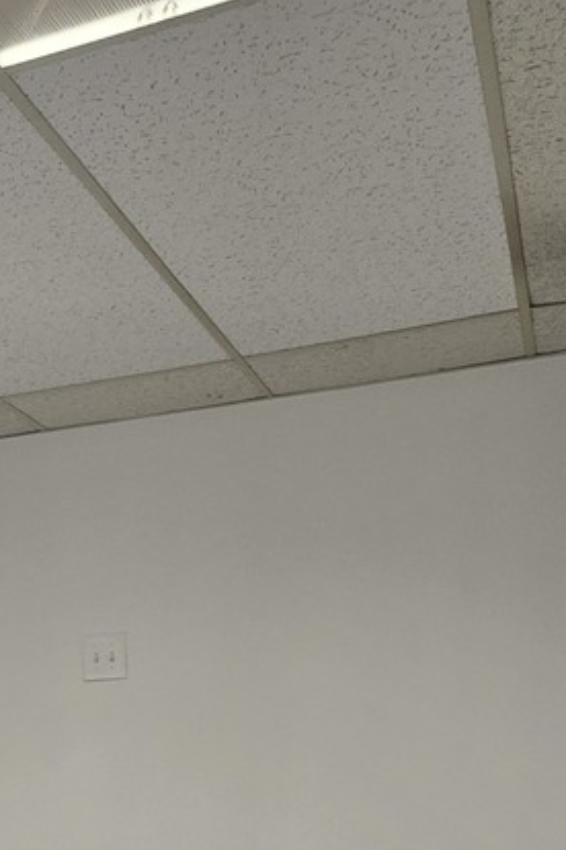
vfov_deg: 34.6
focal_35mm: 47
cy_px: 988
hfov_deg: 27.7
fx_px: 1108
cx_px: 62
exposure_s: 1/60
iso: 100
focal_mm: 2.2
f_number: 2.2
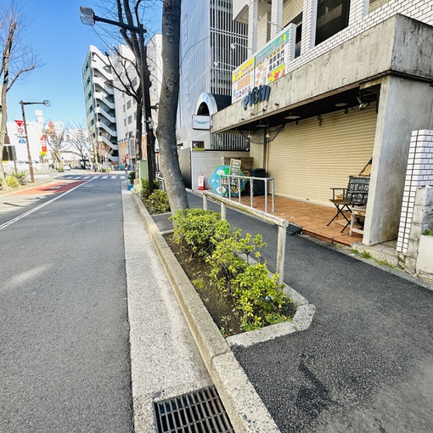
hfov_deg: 84.0
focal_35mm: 17
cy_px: 211
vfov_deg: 84.0
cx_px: 218
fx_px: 241
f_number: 2.2
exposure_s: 1/186
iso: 40
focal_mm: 2.22
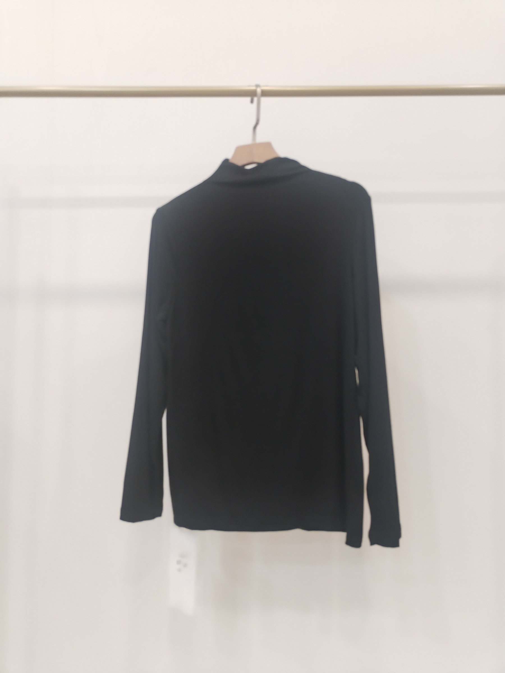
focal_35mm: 29
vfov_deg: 61.7
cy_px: 336
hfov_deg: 48.2
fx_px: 564
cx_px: 252
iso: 341
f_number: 1.8
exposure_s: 1/33.3
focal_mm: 4.75
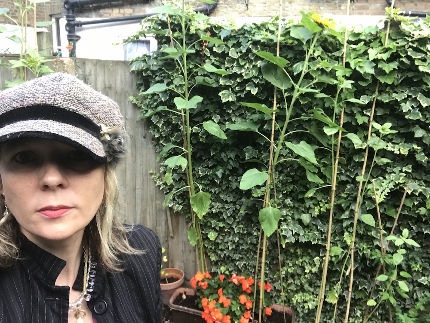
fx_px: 398
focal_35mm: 32
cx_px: 215
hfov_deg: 56.8
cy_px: 162
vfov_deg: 44.2
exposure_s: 1/33
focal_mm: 2.87
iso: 32
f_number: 2.2
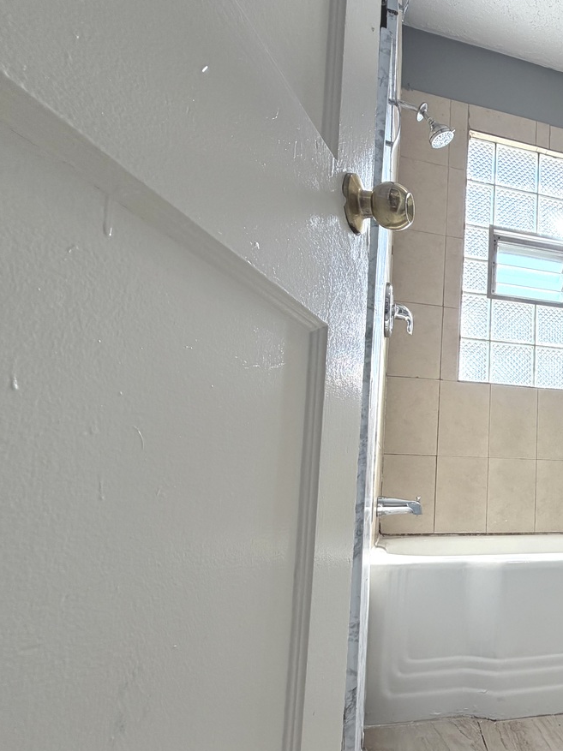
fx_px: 499
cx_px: 566
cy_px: 443
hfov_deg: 48.3
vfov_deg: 73.3
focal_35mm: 23
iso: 64
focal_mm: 2.22
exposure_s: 1/127
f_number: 2.2
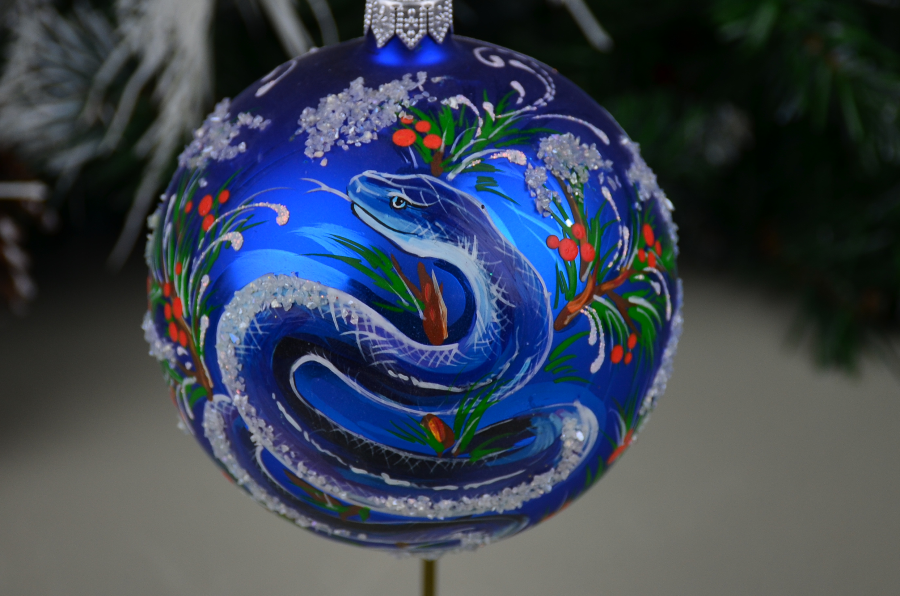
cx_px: 427
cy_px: 286
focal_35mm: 107
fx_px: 2669
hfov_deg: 19.1
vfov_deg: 12.7
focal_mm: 48
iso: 125
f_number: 5.6
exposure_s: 1/100
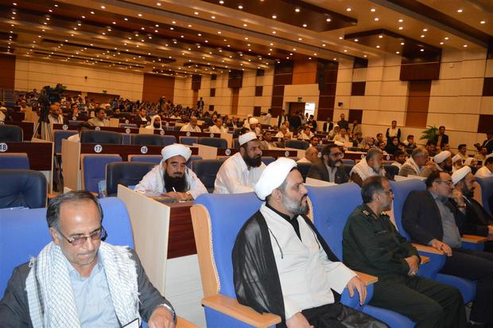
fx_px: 369
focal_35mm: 27
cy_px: 164
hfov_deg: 67.4
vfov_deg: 47.8
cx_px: 246
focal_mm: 18
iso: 3200
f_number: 3.5
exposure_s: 1/60
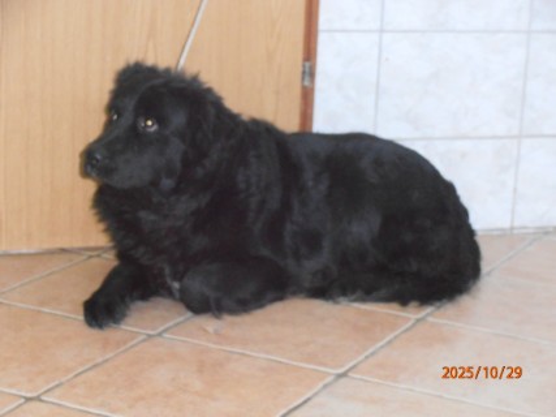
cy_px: 208
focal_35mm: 111
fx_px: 1782
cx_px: 278
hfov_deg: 17.7
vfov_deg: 13.3
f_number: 5.5
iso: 800
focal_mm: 19.64
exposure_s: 1/80
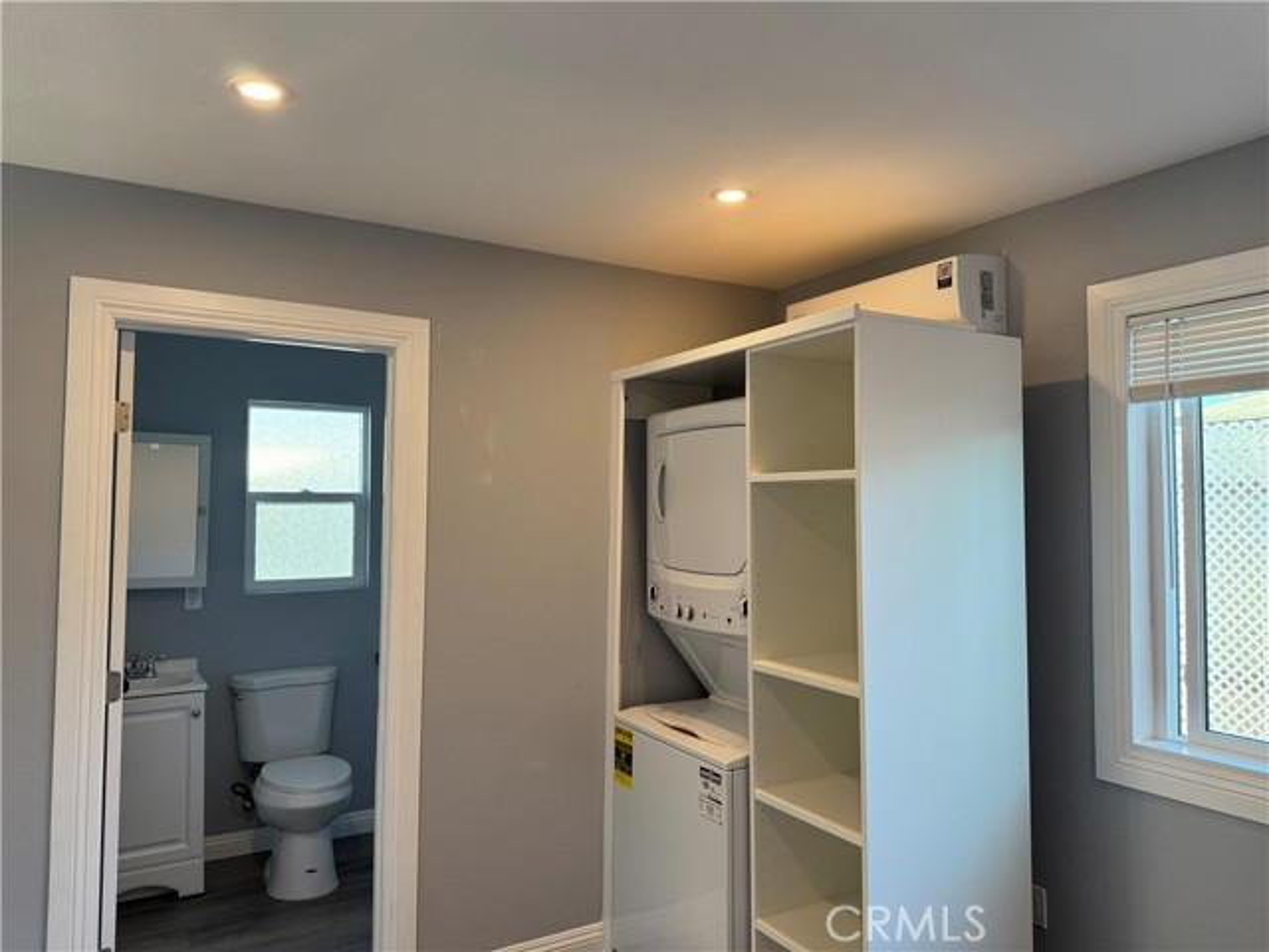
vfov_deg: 56.8
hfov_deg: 71.6
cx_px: 634
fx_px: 880
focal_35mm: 24
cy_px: 476
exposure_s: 1/120
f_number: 1.78
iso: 125
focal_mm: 6.76
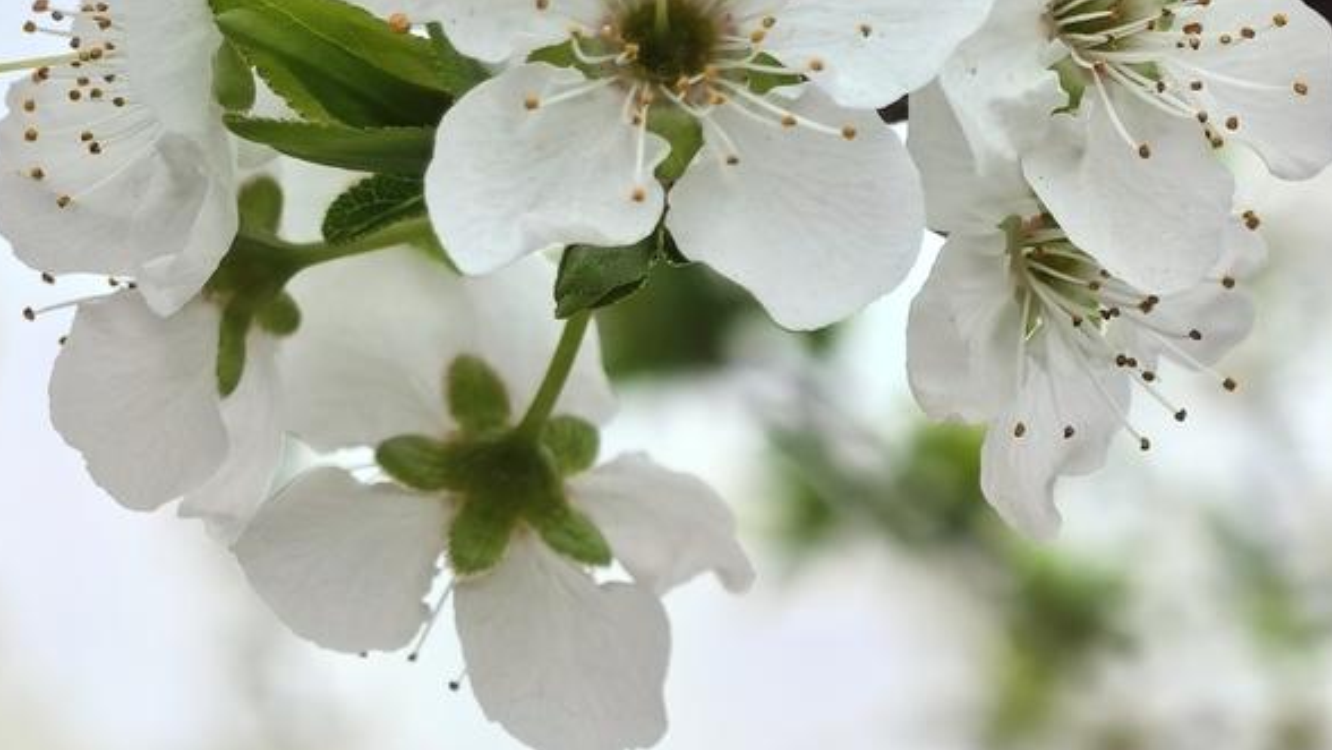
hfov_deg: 12.2
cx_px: 652
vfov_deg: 6.9
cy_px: -139
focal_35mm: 176
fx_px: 6217
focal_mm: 14.6
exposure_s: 1/769
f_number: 3
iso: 160
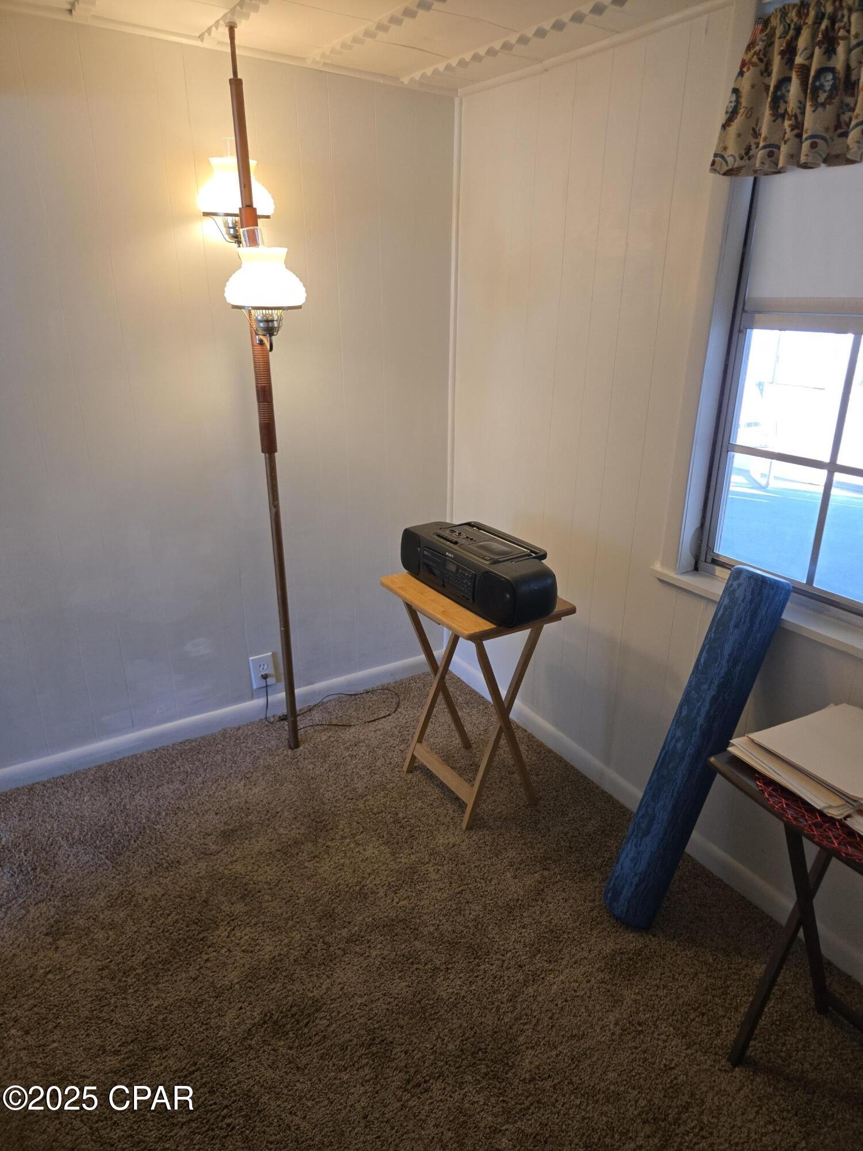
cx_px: 432
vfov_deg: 73.9
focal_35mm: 23
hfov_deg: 58.9
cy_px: 576
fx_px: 765
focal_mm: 5.4
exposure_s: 1/120
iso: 125
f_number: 1.8
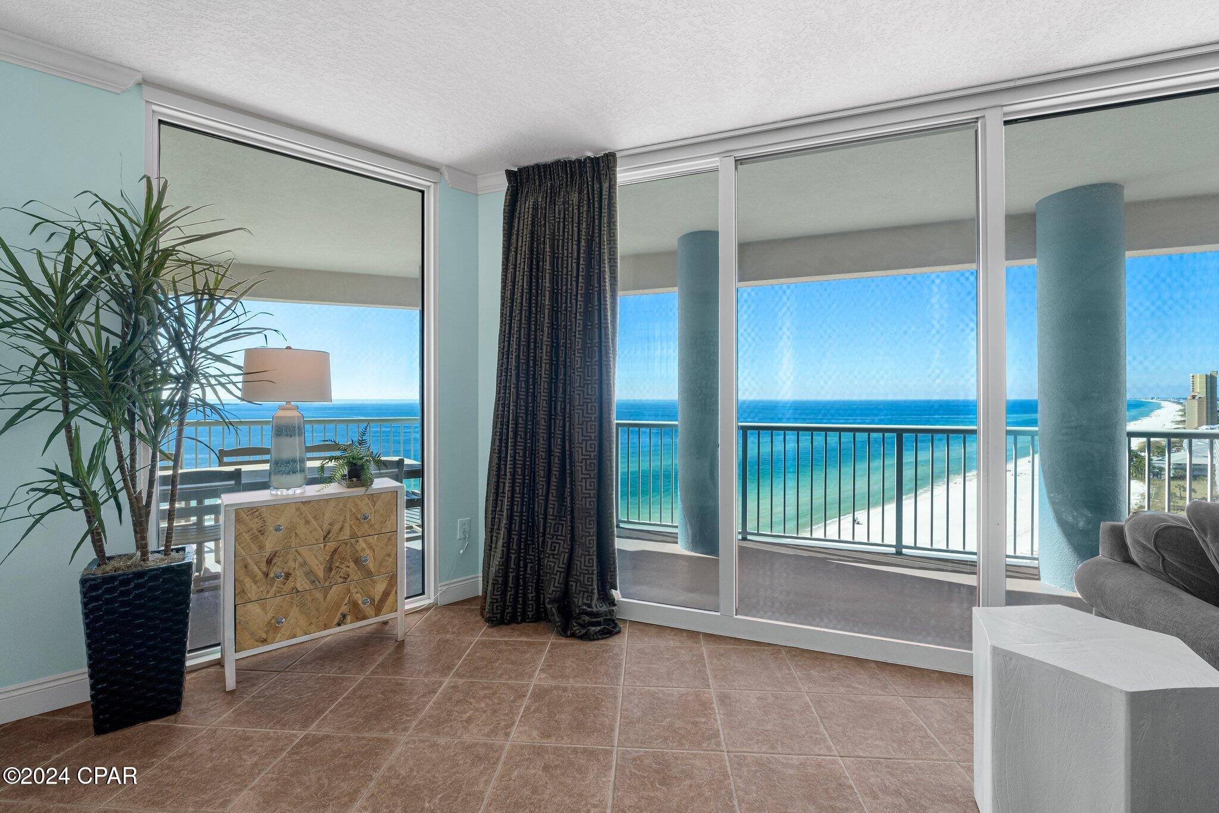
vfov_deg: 77.3
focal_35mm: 15
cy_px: 406
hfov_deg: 100.4
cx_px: 610
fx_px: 508
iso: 400
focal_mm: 10
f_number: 9
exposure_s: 1/50
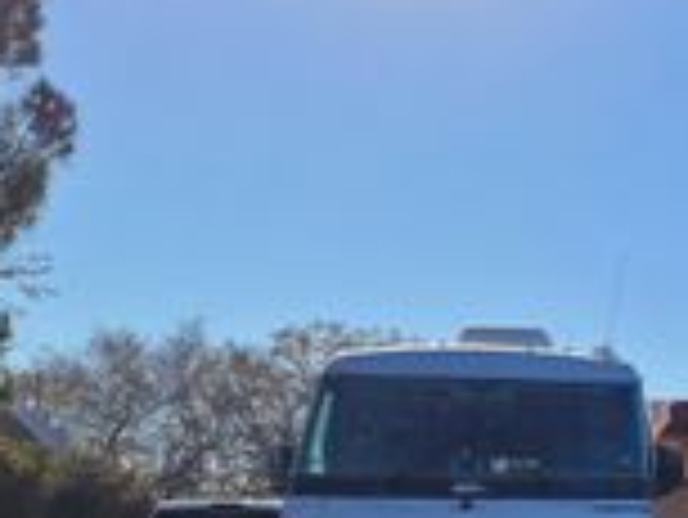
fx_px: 1691
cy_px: 421
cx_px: 998
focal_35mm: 85
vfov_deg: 17.2
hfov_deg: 20.2
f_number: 1.8
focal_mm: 5.4
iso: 40
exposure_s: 1/3390
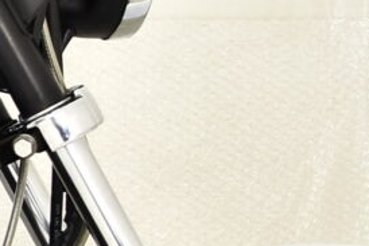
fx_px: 2369
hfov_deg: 8.1
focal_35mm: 231
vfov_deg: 5.9
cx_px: -570
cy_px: 229
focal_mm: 22
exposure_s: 1/30
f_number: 3.8
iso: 160
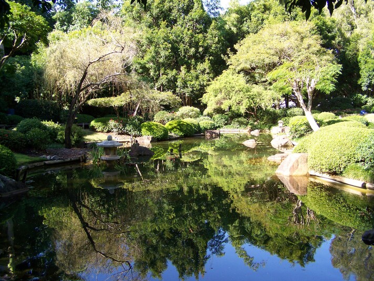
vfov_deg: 36.8
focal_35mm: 39
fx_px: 422
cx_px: 191
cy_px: 142
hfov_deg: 47.8
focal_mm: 6.3
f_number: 2.8
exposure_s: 1/125
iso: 64
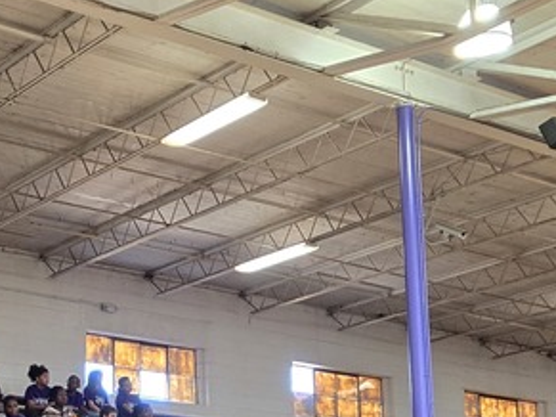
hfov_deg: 23.2
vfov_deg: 17.9
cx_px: 6
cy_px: 392
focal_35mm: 81
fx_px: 1300
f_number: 1.8
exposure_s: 1/120
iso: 250
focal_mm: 5.4
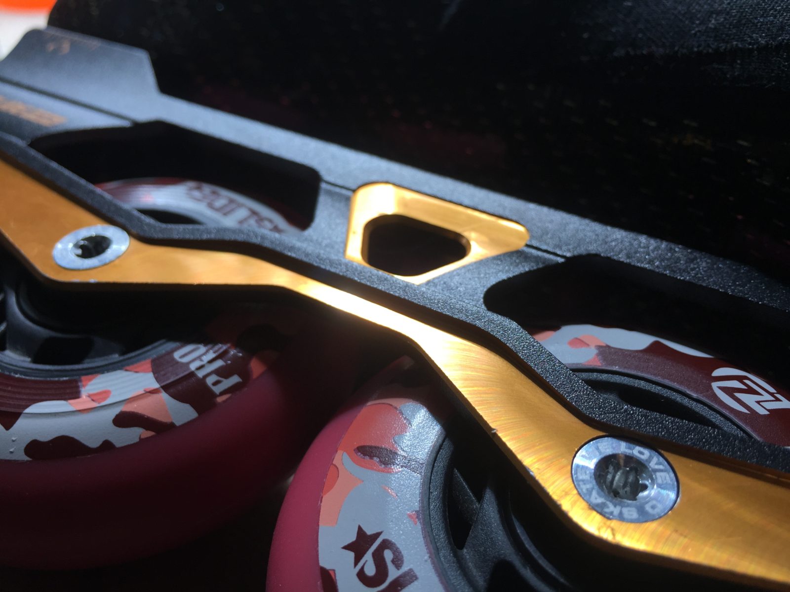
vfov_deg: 48.2
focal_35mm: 29
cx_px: 395
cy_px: 296
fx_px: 662
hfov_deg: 61.7
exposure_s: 1/100
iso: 32
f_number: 2.2
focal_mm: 4.15
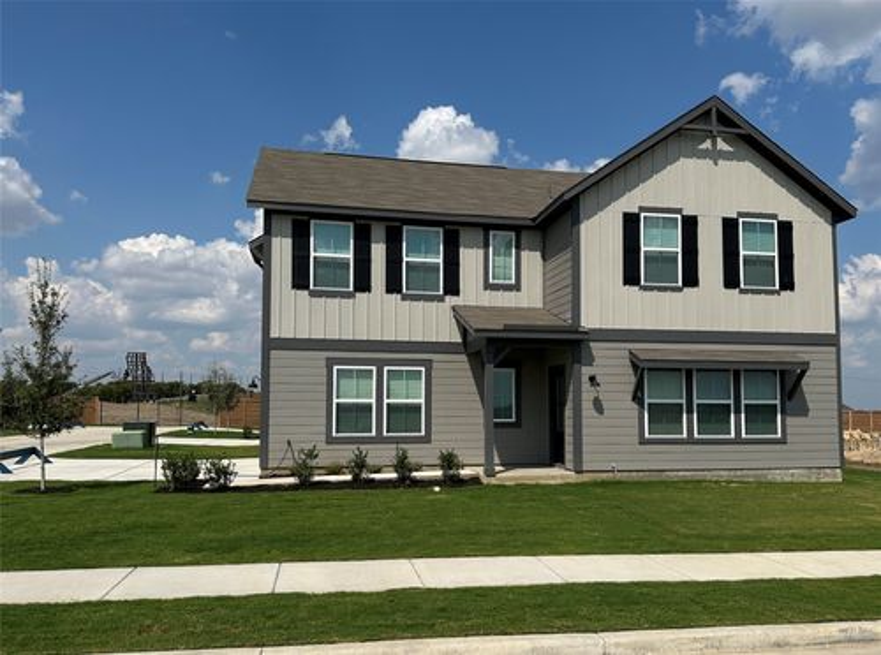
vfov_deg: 56.6
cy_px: 328
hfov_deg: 71.8
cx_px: 440
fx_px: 609
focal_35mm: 24
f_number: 1.78
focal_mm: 6.86
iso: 80
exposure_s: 1/9709
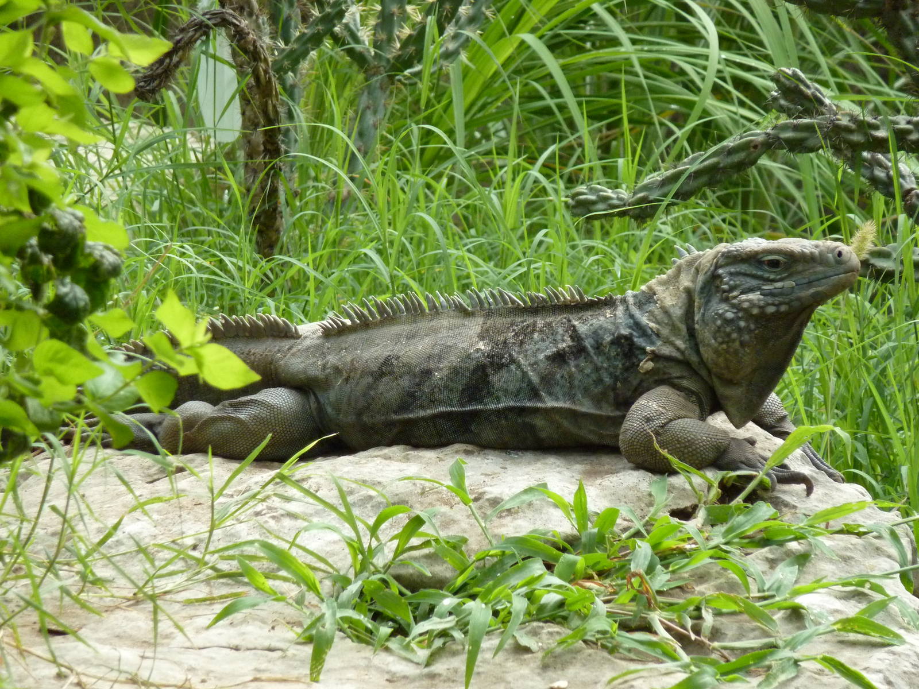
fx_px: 7965
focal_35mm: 300
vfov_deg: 5.0
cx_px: 460
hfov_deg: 6.6
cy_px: 344
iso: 400
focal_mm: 49.2
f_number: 4.9
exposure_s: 1/320
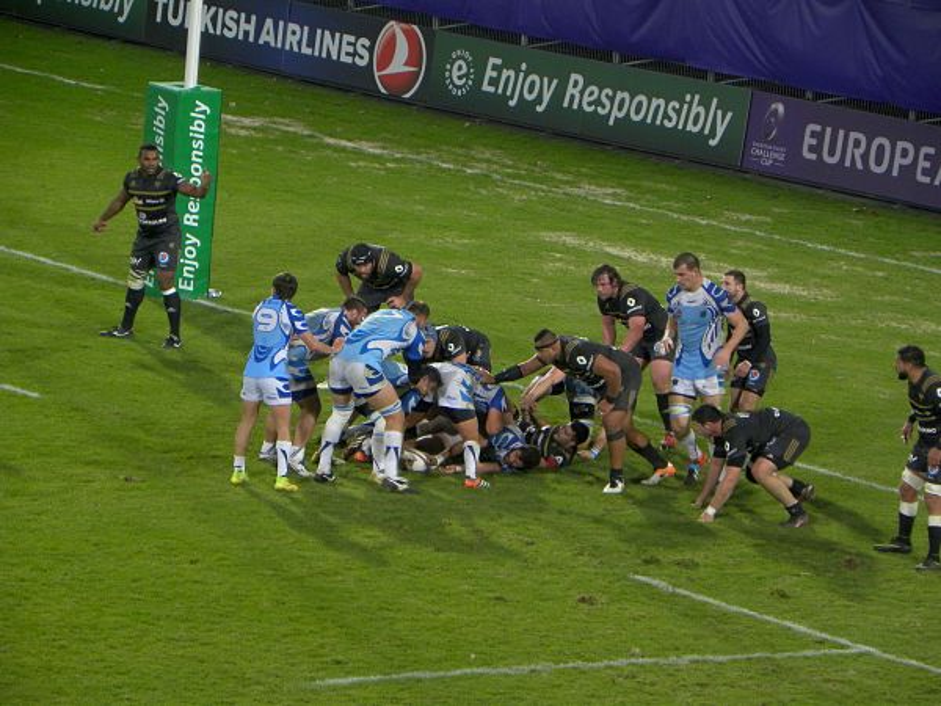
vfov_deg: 6.0
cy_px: 353
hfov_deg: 8.0
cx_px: 470
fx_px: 6714
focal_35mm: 247
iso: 218
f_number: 4.5
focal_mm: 44
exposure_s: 1/77
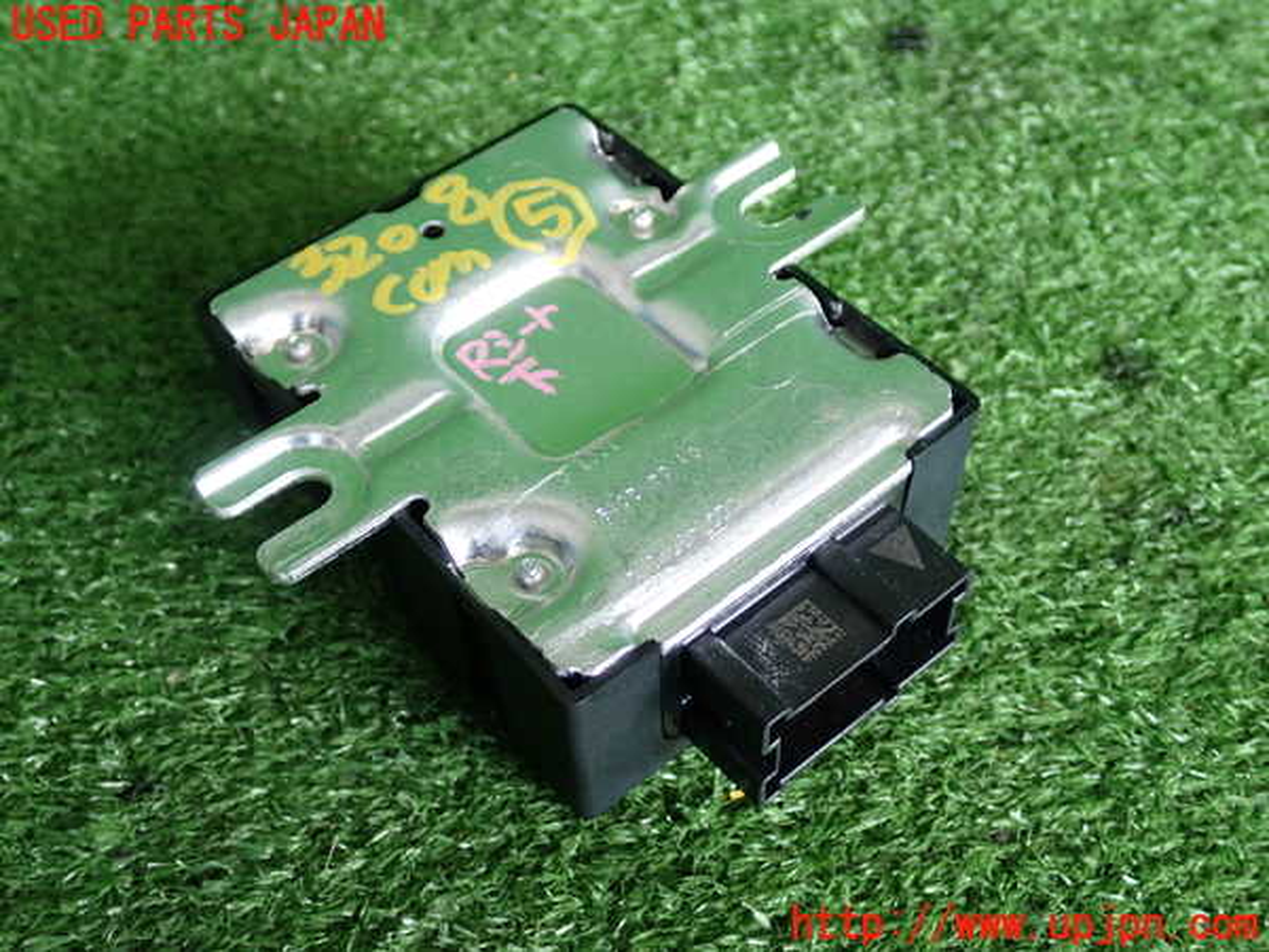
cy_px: 476
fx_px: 1503
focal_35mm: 41
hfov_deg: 45.8
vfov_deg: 35.1
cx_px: 634
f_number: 2.8
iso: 200
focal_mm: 7.31
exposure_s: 1/60
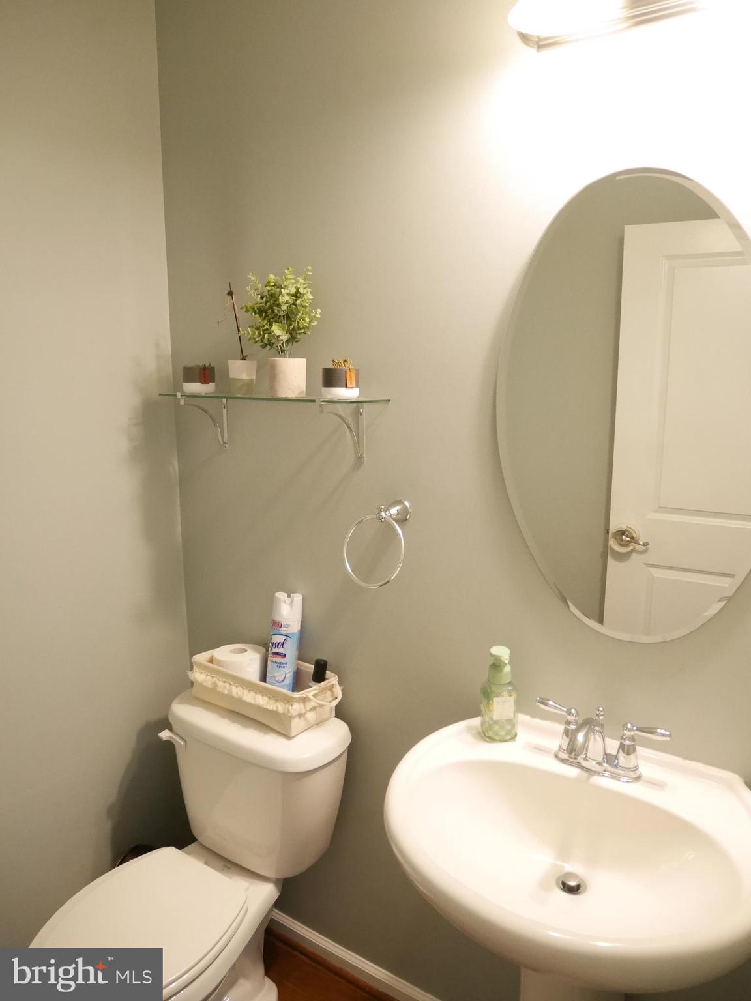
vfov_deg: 71.6
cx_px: 376
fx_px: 694
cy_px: 500
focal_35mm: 24
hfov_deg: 56.8
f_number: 3.5
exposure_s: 1/60
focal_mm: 12
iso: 2000
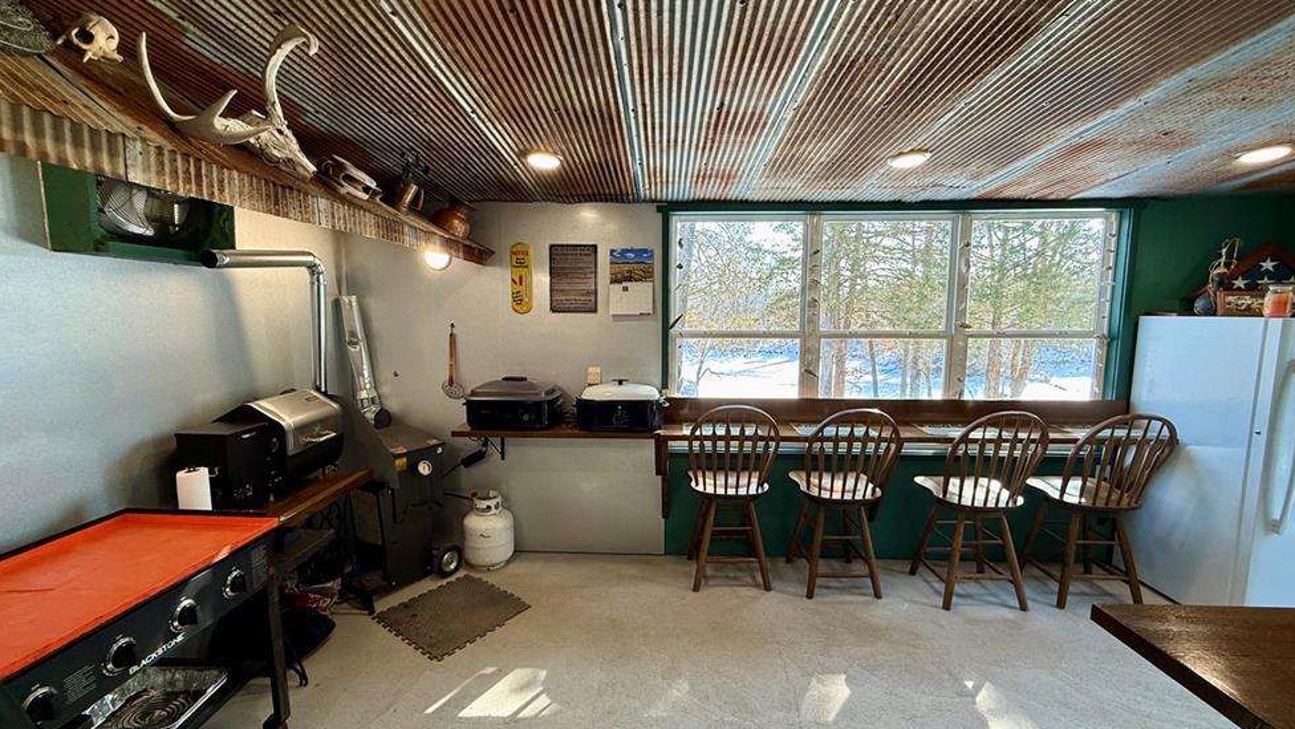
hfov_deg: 99.4
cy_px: 370
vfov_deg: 67.1
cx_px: 646
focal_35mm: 16
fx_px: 549
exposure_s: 1/120
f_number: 2.2
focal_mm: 2.22
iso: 80
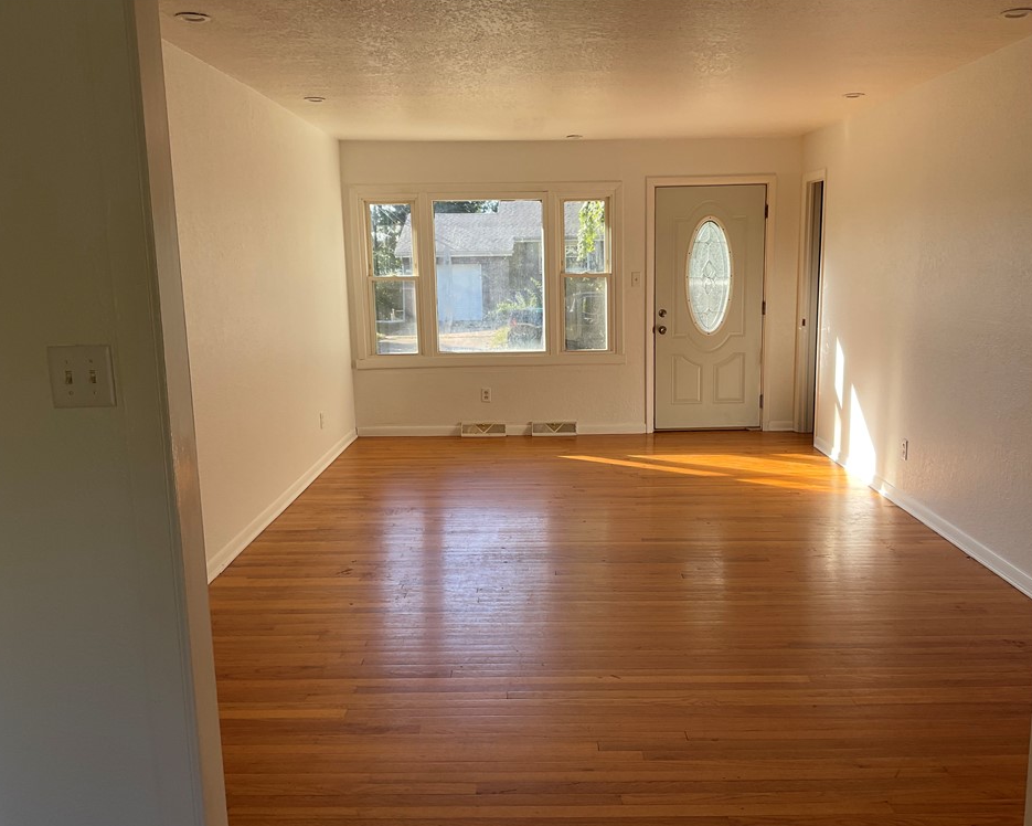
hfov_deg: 57.1
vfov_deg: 47.1
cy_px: 419
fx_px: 947
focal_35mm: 31
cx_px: 552
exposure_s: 1/122
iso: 20
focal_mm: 3
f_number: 1.8
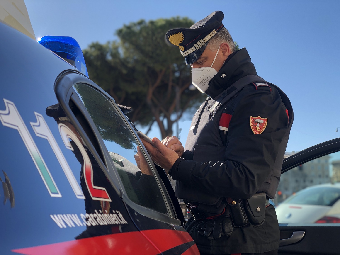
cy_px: 128
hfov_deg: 36.8
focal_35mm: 52
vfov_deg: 28.0
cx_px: 170
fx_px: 511
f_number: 2.4
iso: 16
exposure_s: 1/397
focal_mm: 6
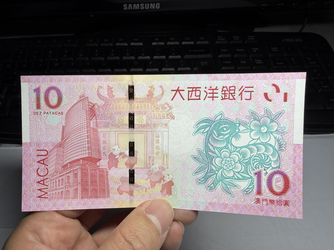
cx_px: 167
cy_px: 125
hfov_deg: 67.3
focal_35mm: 26
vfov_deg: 53.1
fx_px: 251
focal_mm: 2.22
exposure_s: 1/163
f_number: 2.2
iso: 40
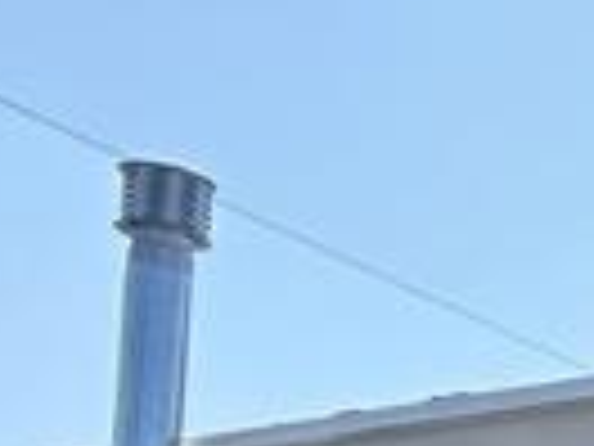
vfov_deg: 6.5
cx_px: 1728
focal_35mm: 202
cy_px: 1509
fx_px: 3466
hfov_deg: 8.4
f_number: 1.5
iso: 50
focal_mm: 5.7
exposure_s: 1/3968
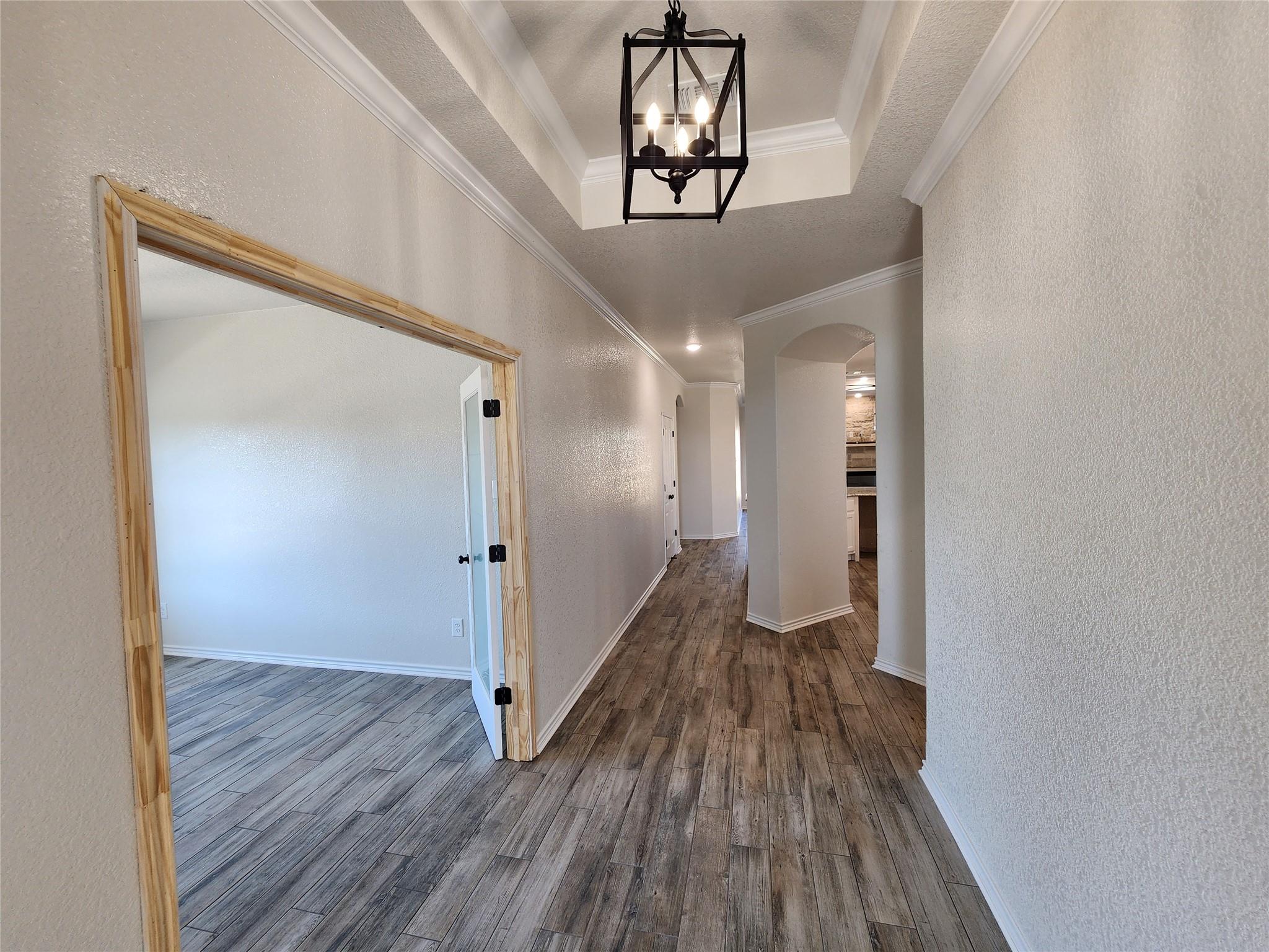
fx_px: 477
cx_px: 634
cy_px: 476
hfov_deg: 106.2
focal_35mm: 13
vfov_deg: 89.9
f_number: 2.2
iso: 80
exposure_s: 1/60
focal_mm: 2.2
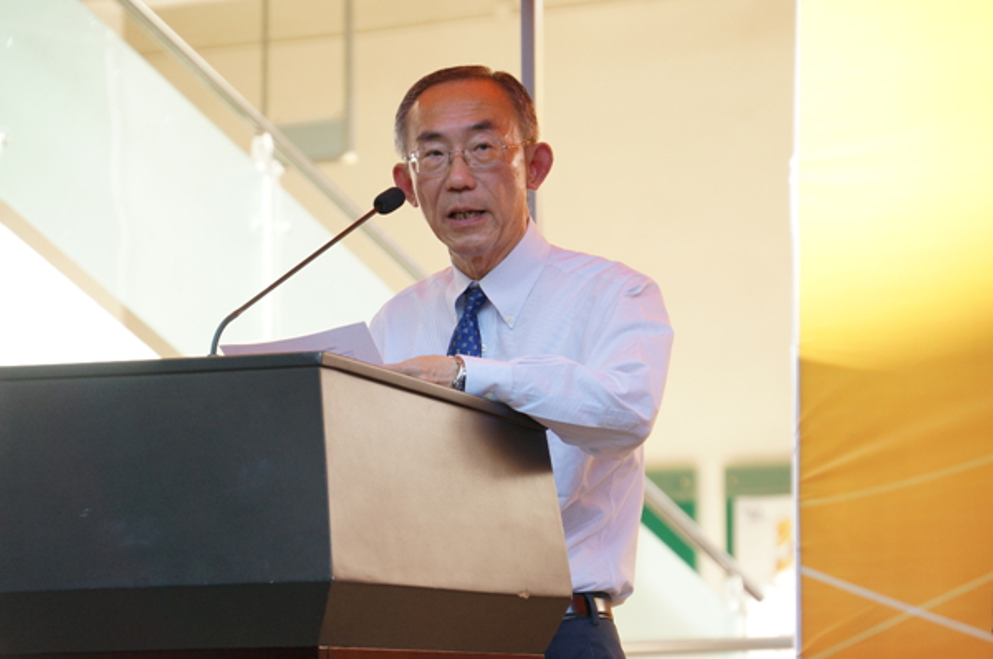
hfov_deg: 10.0
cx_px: 496
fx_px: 5659
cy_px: 330
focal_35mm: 206
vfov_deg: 6.7
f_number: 6.3
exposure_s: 1/250
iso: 400
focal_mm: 137
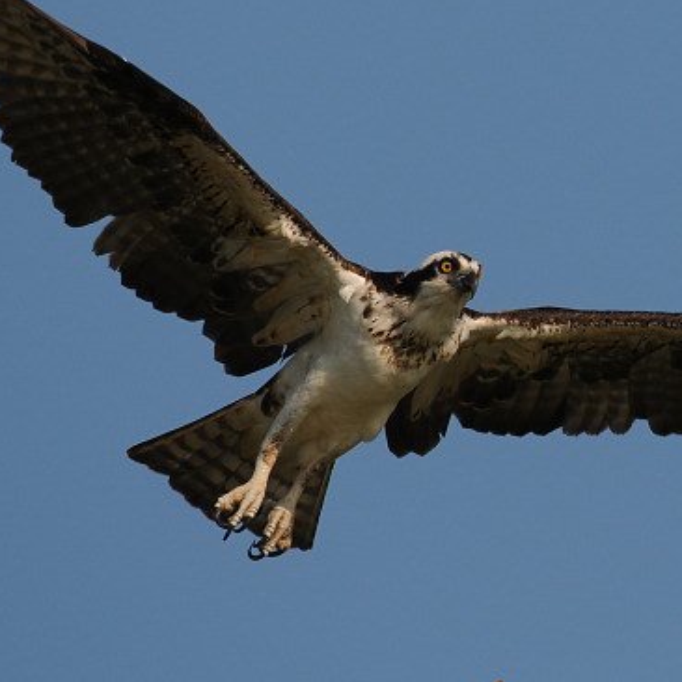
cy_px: 324
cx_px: 453
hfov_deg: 2.1
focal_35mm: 836
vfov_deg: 2.1
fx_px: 18635
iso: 200
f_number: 5.6
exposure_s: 1/1250
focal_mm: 400
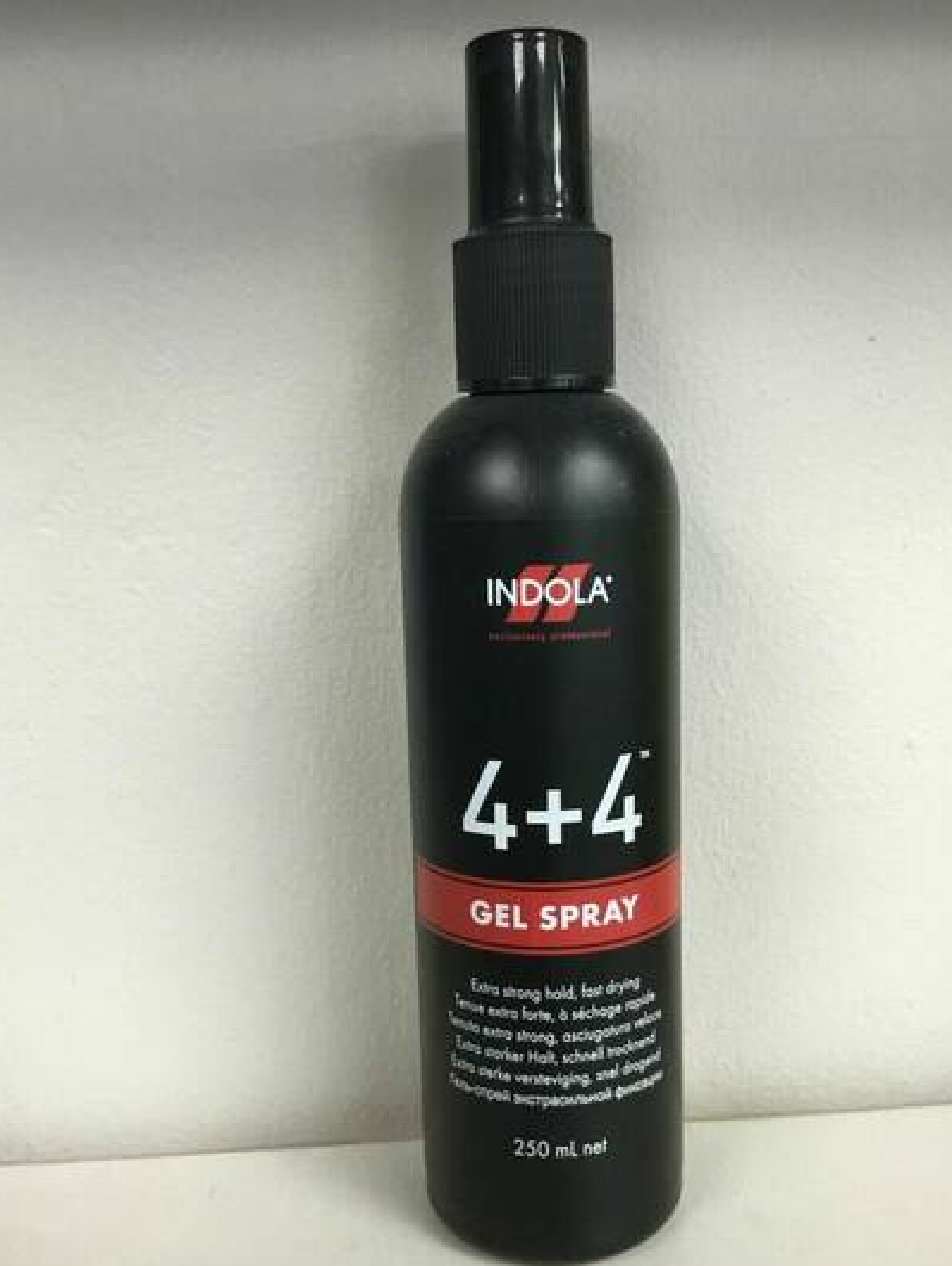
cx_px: 506
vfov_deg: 52.6
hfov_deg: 40.7
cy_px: 675
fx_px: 1282
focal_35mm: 35
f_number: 2.4
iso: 50
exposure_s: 1/33
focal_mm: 3.3
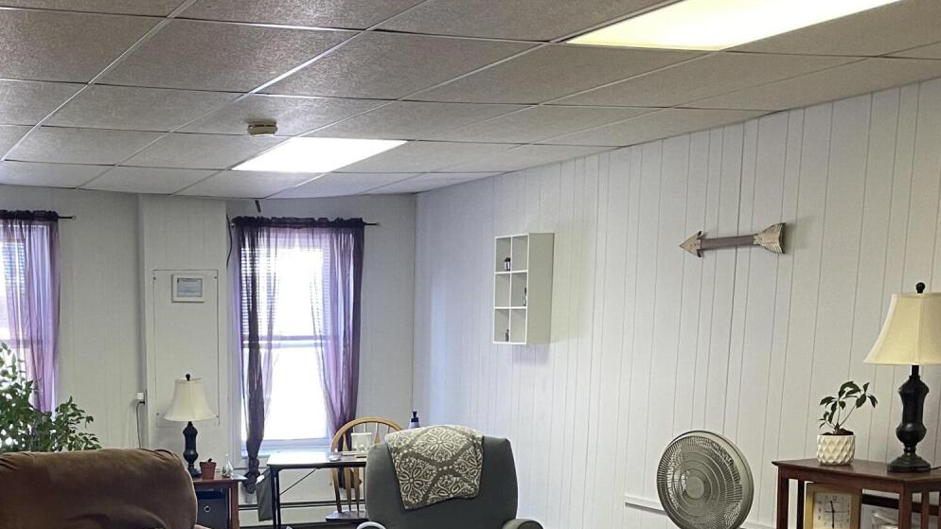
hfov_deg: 36.0
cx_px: 262
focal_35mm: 57
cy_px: 602
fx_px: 1422
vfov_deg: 20.0
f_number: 1.6
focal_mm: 4.2
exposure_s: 1/60
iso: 125
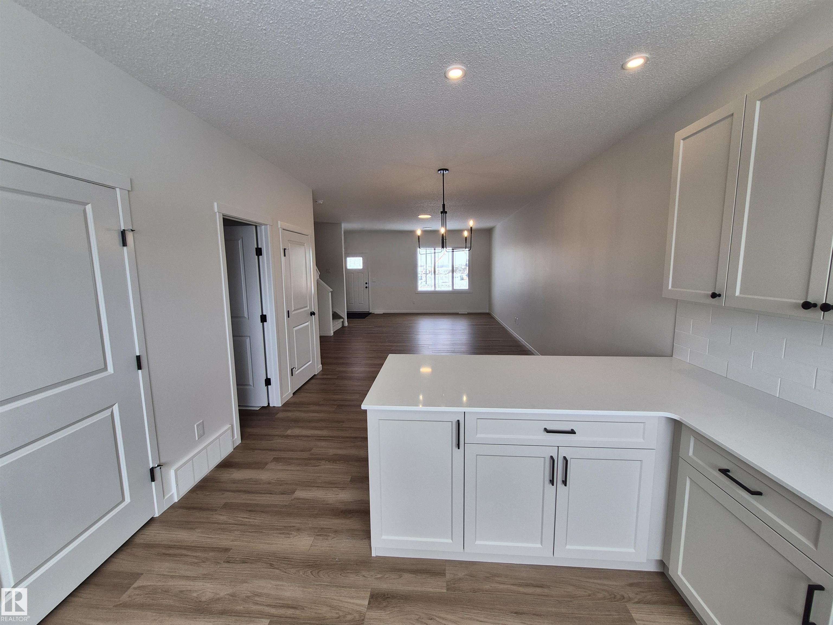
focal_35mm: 13
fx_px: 313
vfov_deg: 89.9
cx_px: 416
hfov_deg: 106.2
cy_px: 312
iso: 50
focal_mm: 1.74
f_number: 2.2
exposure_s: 1/163
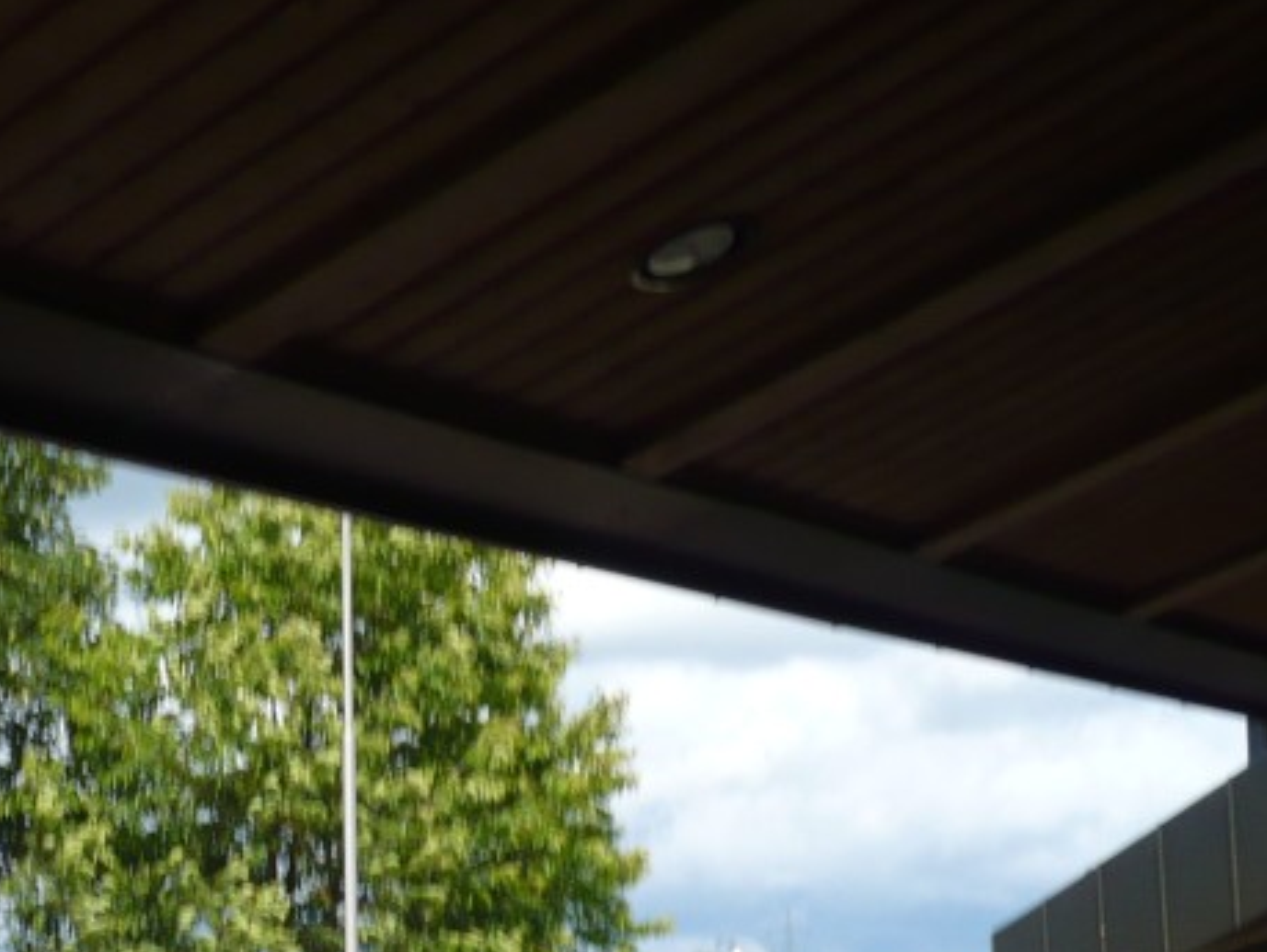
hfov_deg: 23.7
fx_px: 2857
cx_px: -52
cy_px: 900
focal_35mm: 78
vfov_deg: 18.5
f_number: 8
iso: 100
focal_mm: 5.8
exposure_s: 1/160
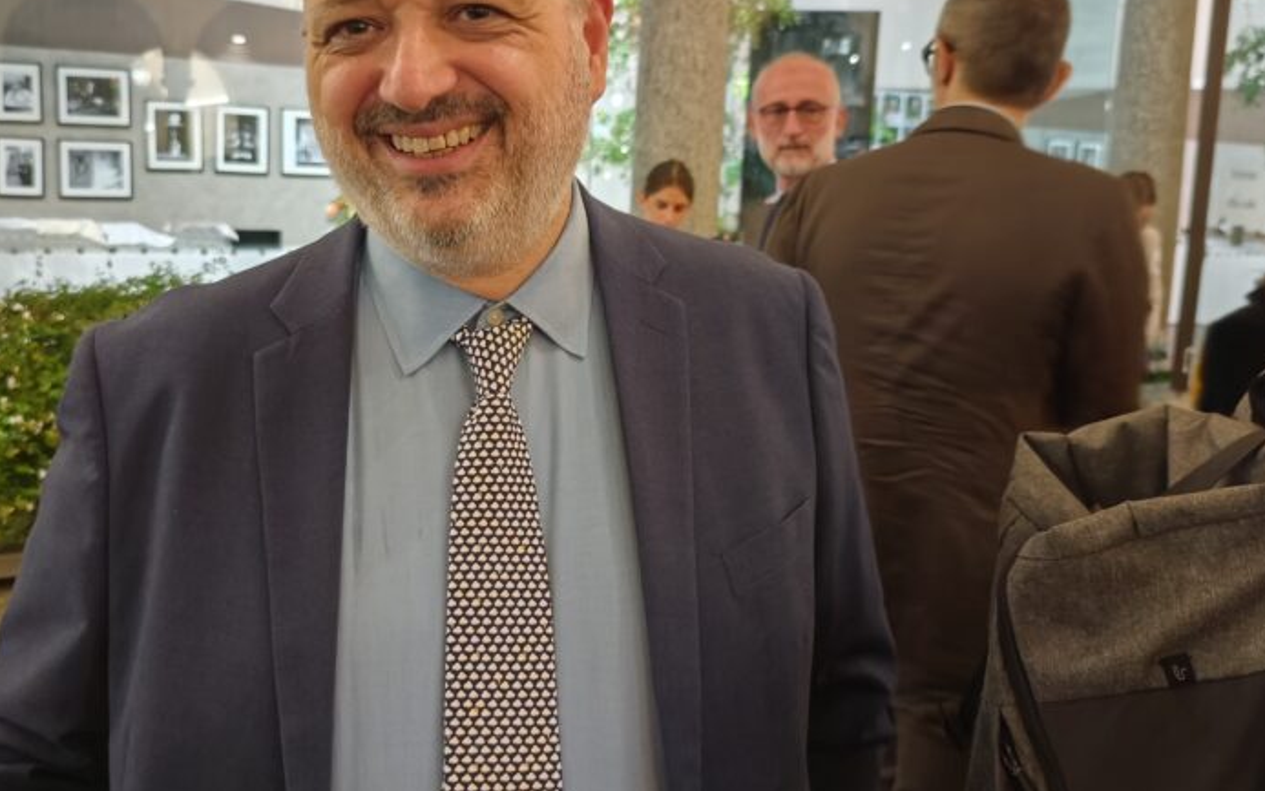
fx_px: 1241
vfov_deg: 35.3
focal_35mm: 36
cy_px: 364
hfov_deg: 53.9
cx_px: 577
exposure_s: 1/20
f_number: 1.69
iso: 4521
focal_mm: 7.01
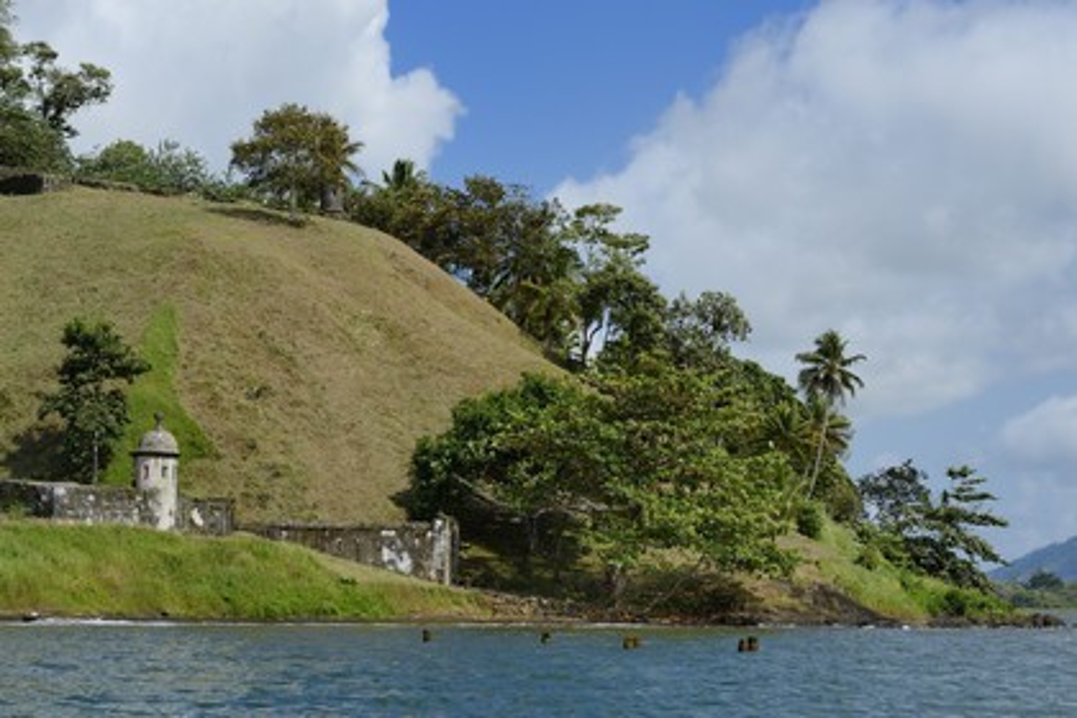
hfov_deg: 28.8
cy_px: 359
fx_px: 2094
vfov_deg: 19.5
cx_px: 538
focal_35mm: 70
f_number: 11
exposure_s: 1/400
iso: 200
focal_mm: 70
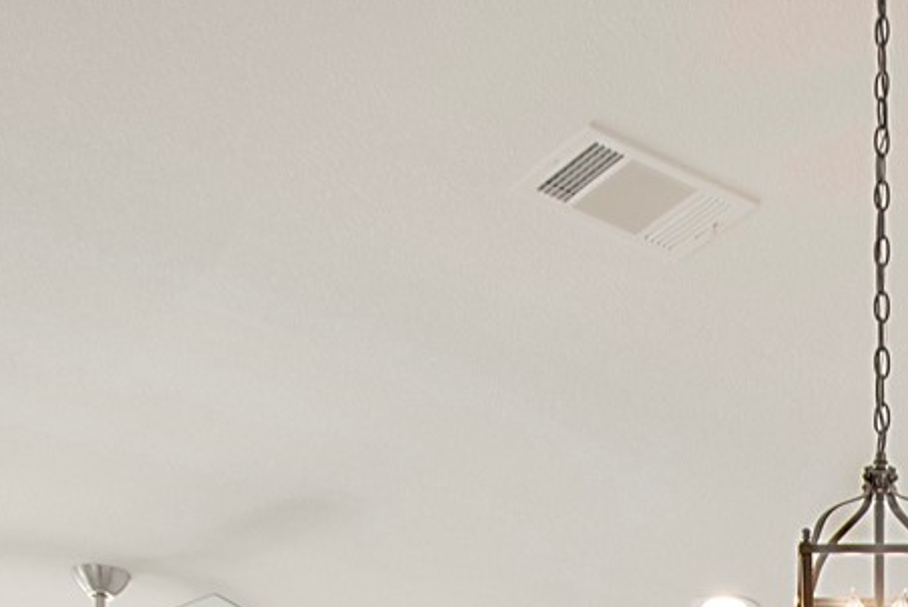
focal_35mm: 72
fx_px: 1817
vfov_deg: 14.8
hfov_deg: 26.2
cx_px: 964
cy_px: 1281
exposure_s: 1/125
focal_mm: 10
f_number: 7.1
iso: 100
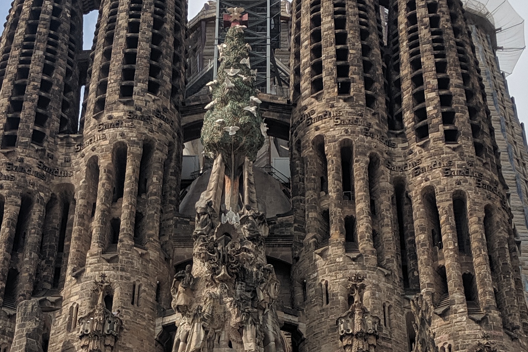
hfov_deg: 27.3
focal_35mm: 74
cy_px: 317
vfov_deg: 18.1
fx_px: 1085
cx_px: 231
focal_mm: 4.44
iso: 52
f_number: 1.8
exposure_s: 1/3906
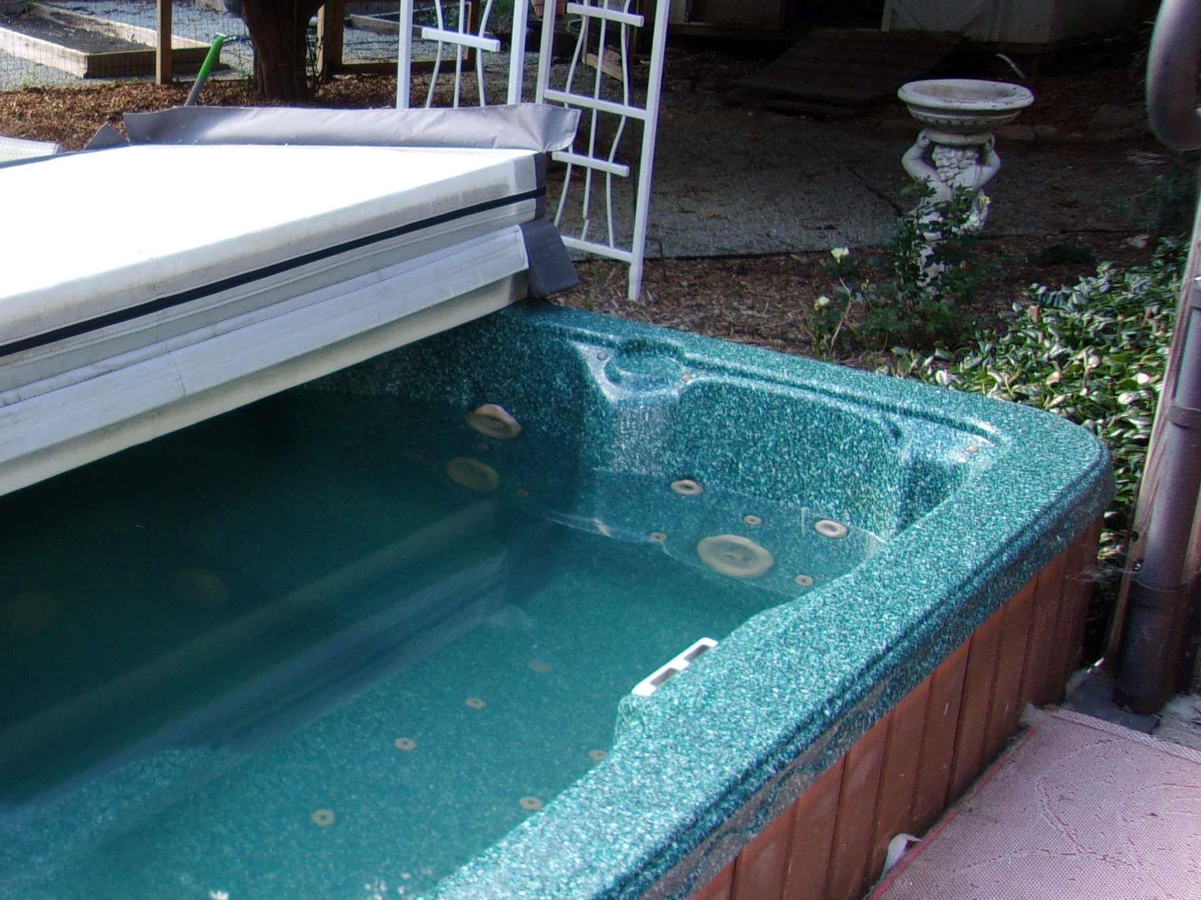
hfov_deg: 39.2
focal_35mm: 46
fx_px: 1596
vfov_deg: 31.5
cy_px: 419
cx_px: 194
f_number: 3
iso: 80
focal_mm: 4.9
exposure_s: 1/120
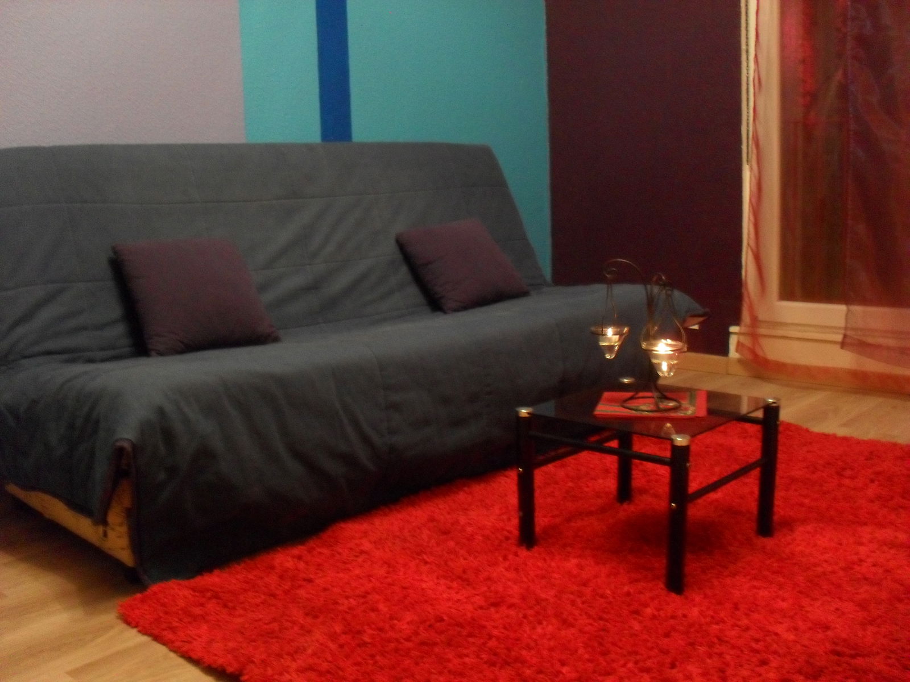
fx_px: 920
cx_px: 455
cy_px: 341
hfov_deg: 52.6
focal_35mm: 35
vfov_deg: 40.7
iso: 400
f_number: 3.2
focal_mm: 6.3
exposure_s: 1/8
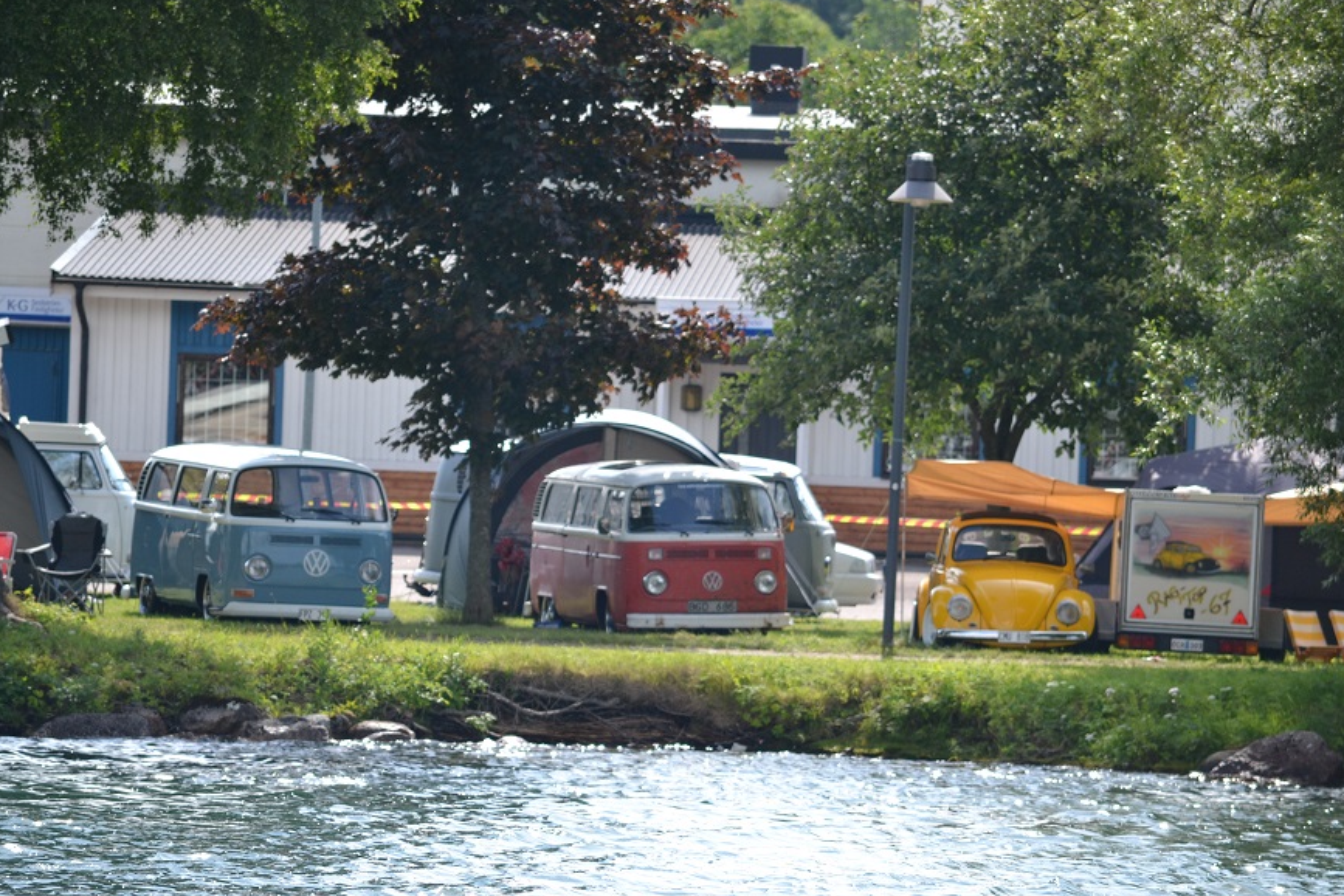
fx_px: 13103
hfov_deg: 5.9
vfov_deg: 3.9
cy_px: 441
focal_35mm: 351
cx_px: 708
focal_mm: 220
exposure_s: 1/500
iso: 250
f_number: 5.6
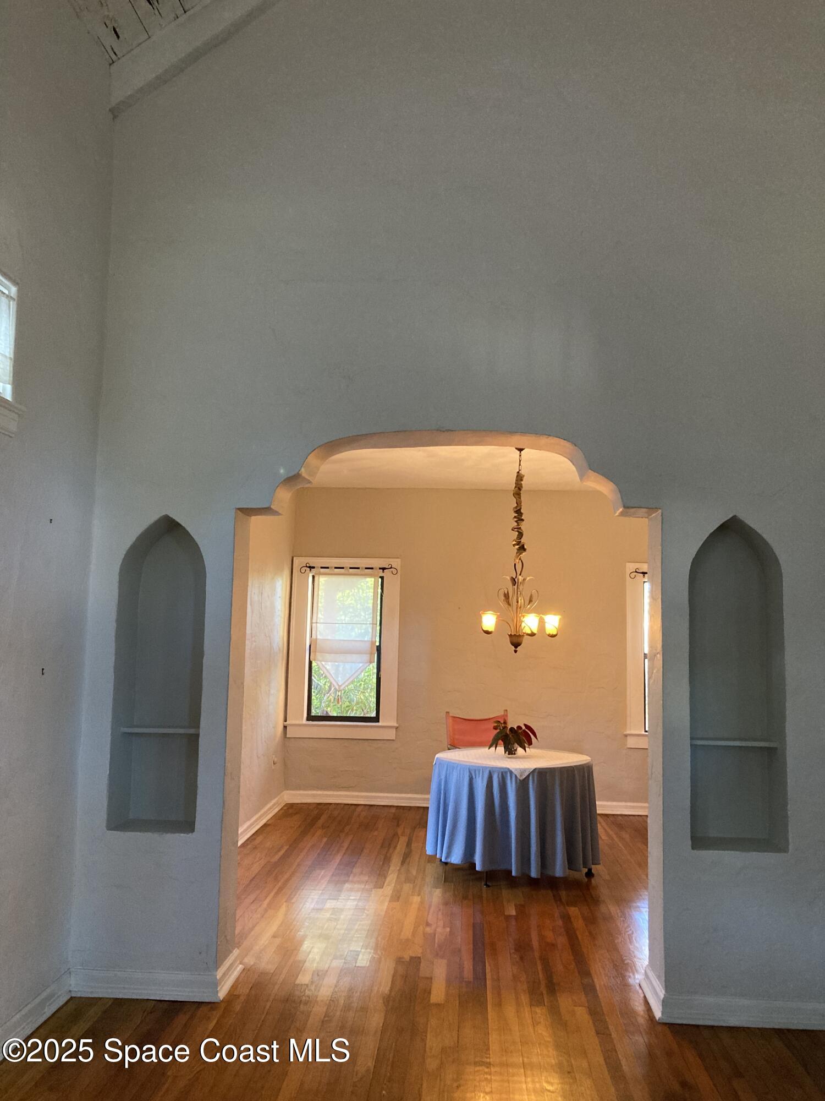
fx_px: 890
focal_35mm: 28
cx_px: 412
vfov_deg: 63.4
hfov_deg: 49.7
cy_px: 550
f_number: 1.8
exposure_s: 1/40
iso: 400
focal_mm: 3.99
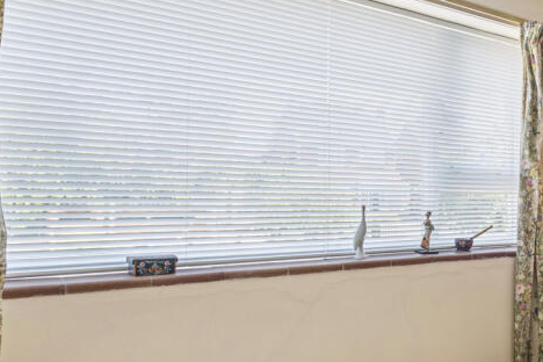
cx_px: 476
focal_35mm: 35
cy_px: 243
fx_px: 528
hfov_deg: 49.3
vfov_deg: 37.4
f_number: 6.3
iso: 400
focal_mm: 16
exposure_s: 1/30
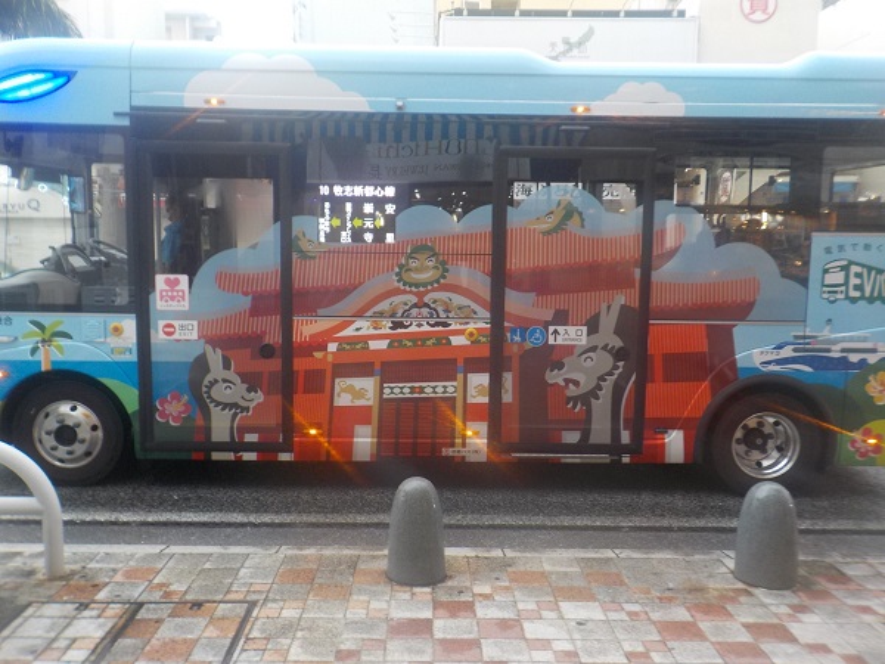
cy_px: 332
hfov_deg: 60.0
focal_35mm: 30
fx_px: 767
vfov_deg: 46.8
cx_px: 442
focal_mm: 4.1
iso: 125
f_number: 3.3
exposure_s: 1/30
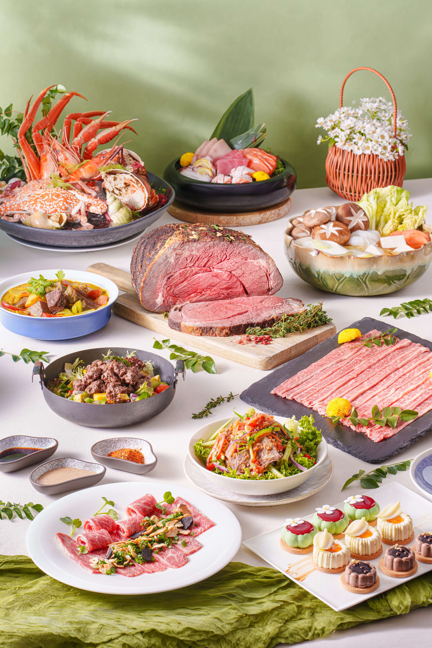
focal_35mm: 82
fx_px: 1476
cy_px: 324
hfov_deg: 16.7
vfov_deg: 24.8
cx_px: 216
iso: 200
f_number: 8
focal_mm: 82
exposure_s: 1/250
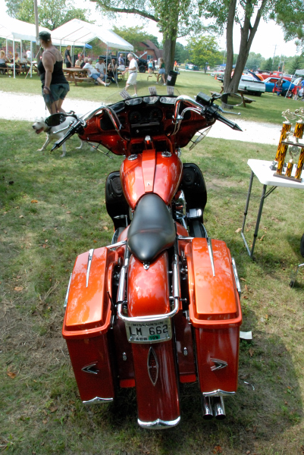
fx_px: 341
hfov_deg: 48.0
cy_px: 228
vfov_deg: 67.3
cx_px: 152
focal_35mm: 27
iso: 1000
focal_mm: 18
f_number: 22
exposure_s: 1/60
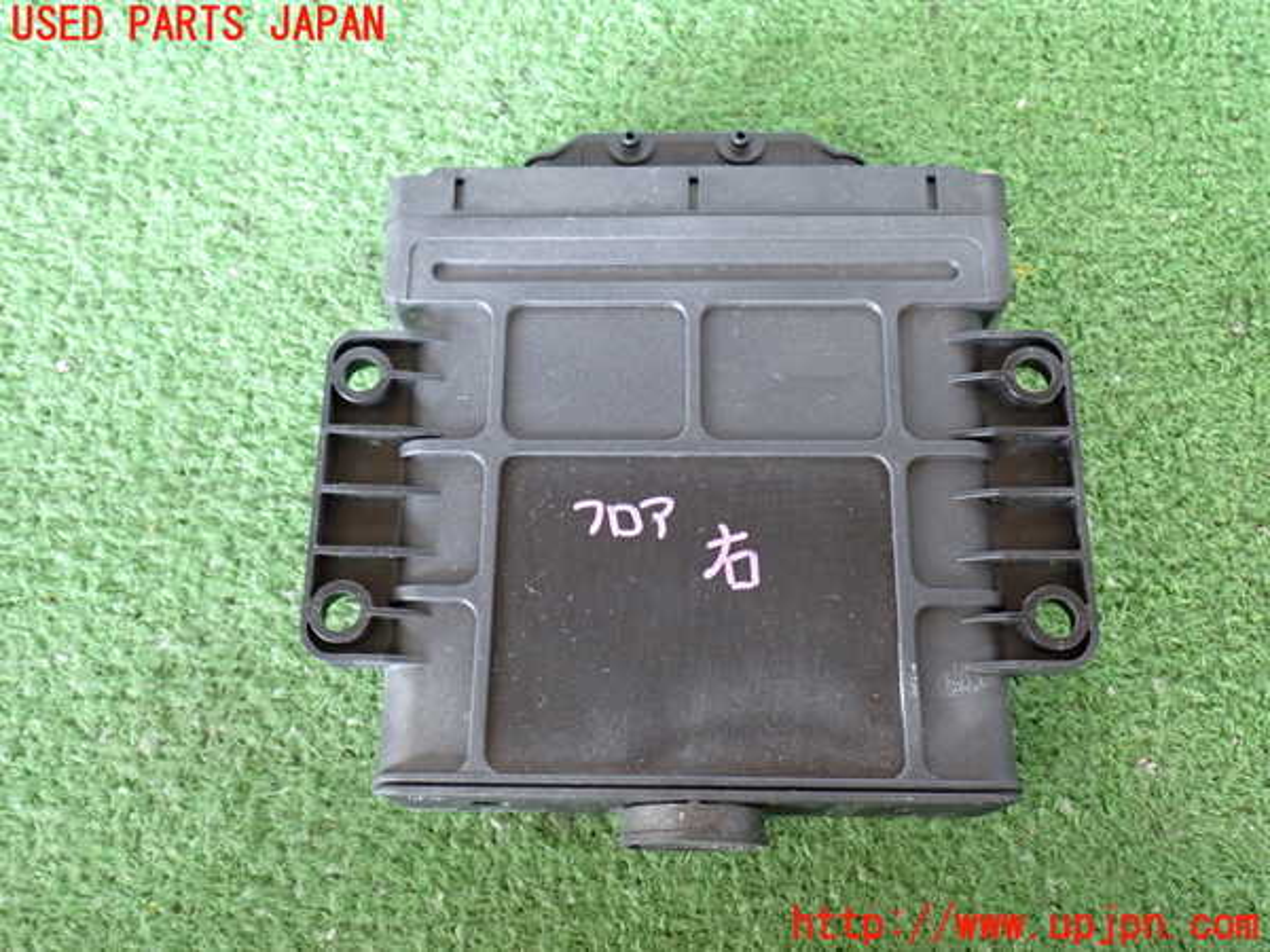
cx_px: 635
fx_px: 1321
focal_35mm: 36
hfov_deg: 51.4
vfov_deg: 39.7
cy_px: 476
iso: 500
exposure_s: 1/40
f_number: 2.5
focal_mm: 6.37
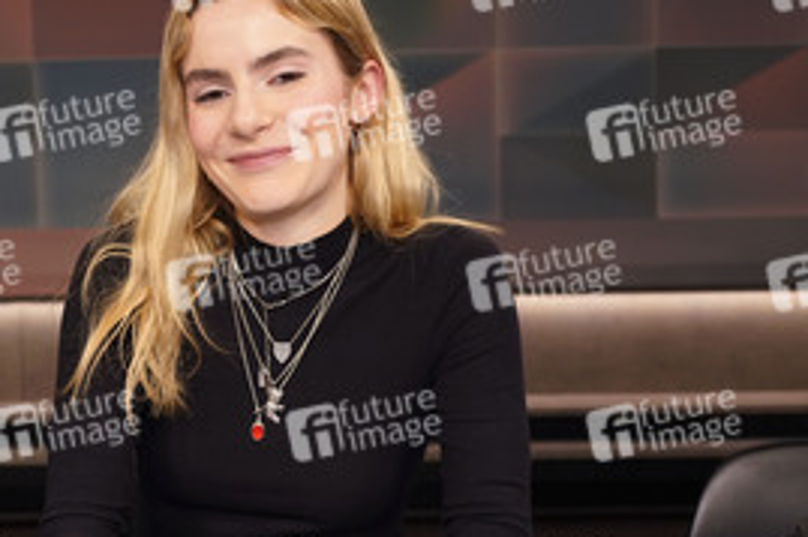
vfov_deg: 25.8
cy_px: 351
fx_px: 1166
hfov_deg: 37.9
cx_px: 284
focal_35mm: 52
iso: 2000
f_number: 5
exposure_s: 1/160
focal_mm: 31
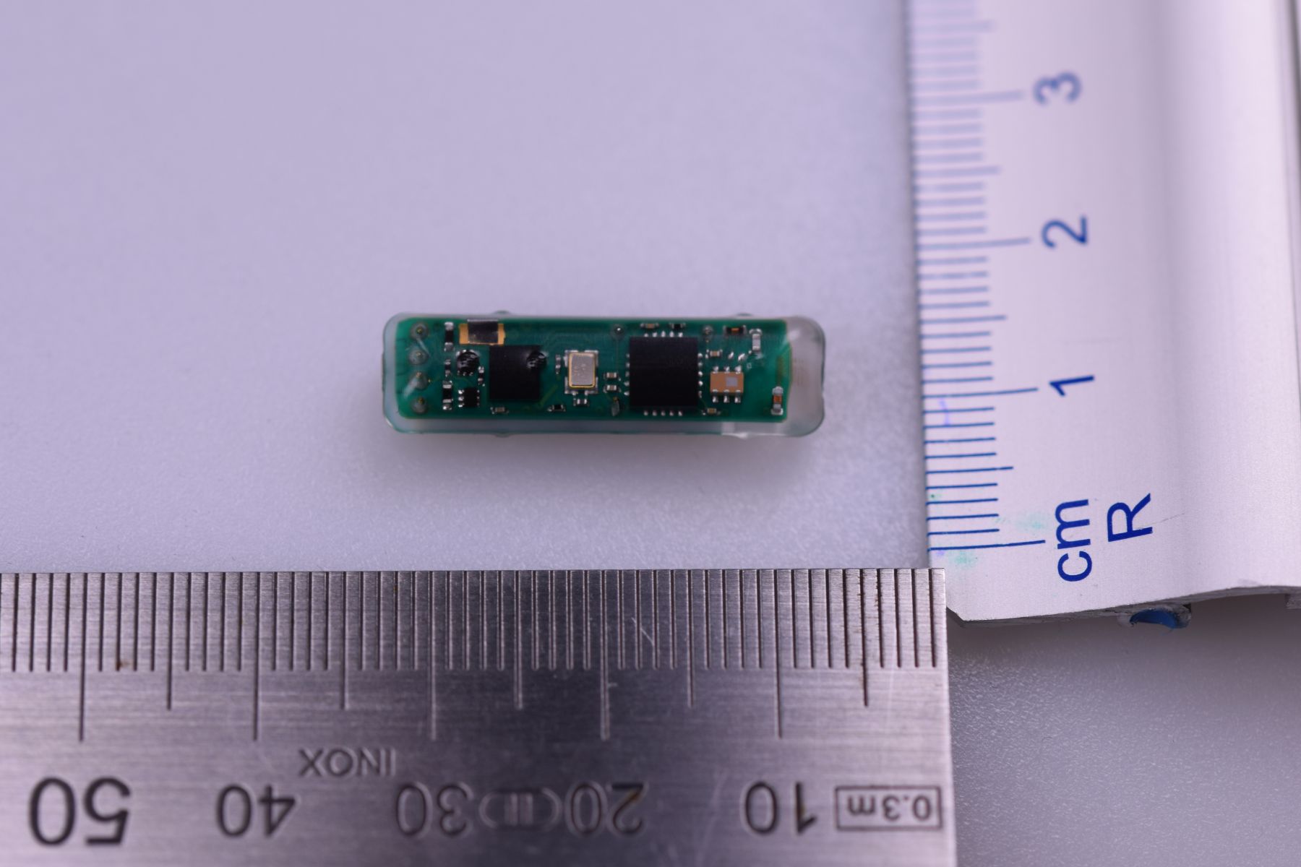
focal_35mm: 158
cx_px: 650
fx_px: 5691
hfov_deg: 13.0
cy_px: 434
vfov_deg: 8.7
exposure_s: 1/500
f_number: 5.6
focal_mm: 105
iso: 200
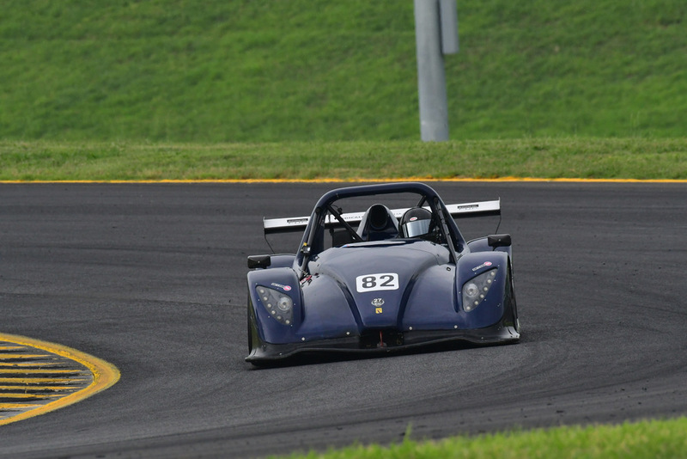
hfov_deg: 2.7
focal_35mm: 750
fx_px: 14317
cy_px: 230
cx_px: 344
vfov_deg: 1.8
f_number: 11
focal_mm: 500
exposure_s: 1/640
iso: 1250
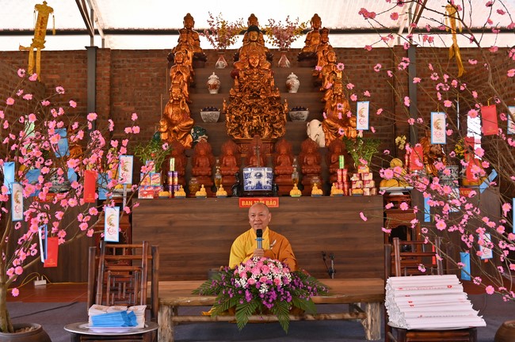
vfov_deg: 35.0
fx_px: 543
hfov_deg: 50.7
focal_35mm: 38
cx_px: 258
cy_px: 171
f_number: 5.6
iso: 500
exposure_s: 1/125
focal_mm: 38
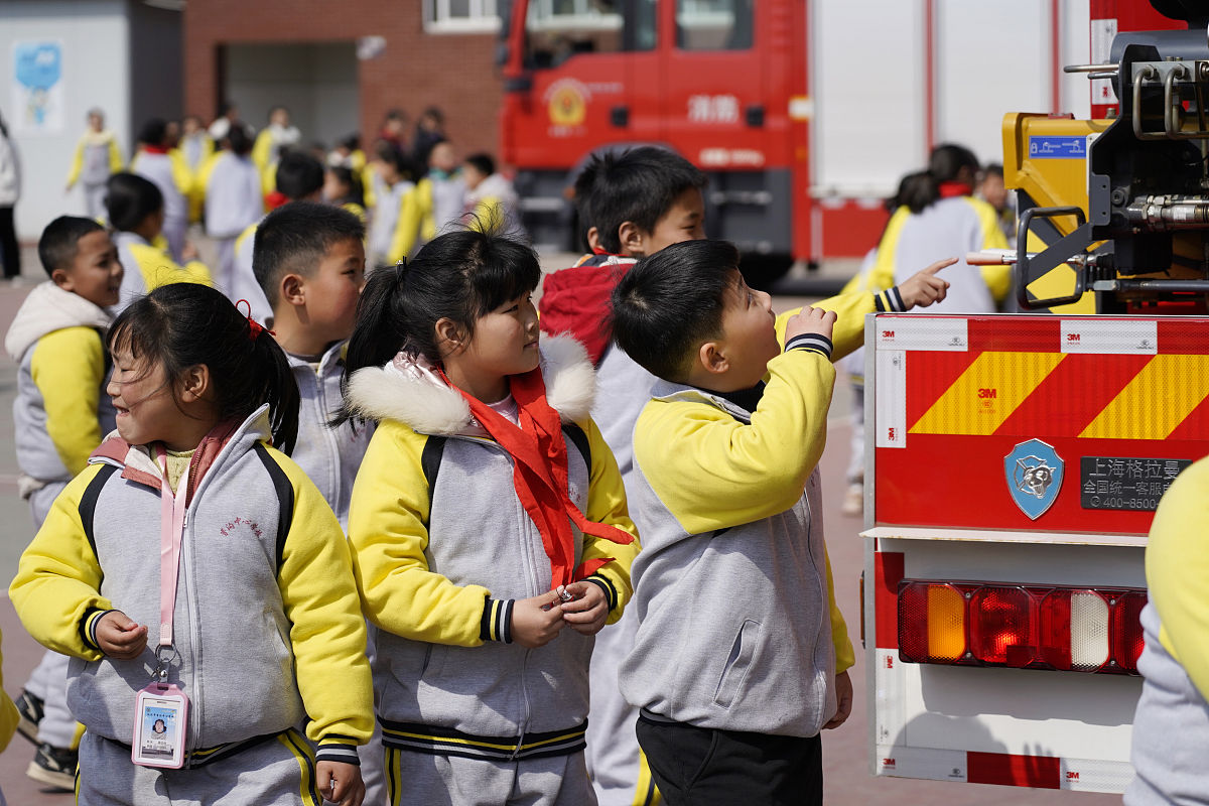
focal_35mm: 103
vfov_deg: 13.3
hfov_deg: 19.8
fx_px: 3459
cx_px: 604
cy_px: 403
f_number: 4
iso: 200
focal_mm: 103
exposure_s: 1/3200
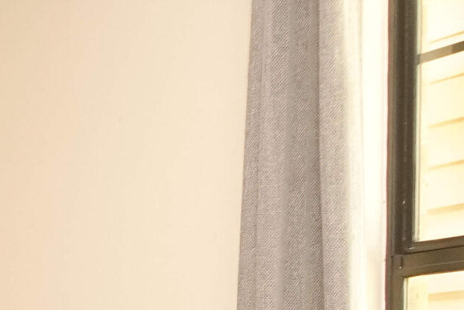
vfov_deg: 14.9
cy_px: 473
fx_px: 1096
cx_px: -381
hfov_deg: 18.5
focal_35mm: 85
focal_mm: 12
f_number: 4.5
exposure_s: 1/60
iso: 1600
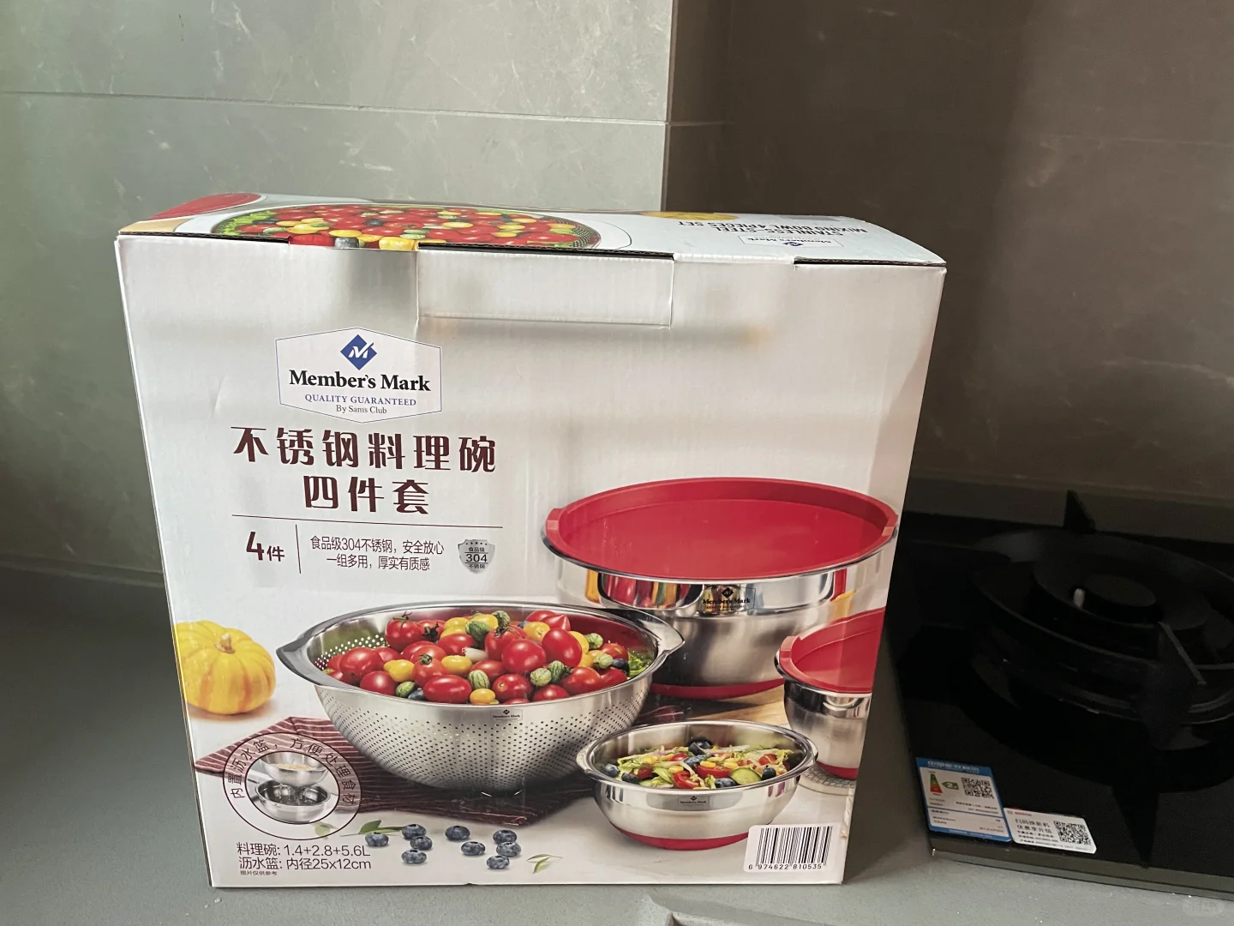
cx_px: 617
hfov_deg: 67.3
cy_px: 463
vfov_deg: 53.1
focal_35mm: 26
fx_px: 927
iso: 320
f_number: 1.6
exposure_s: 1/60
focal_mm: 4.2
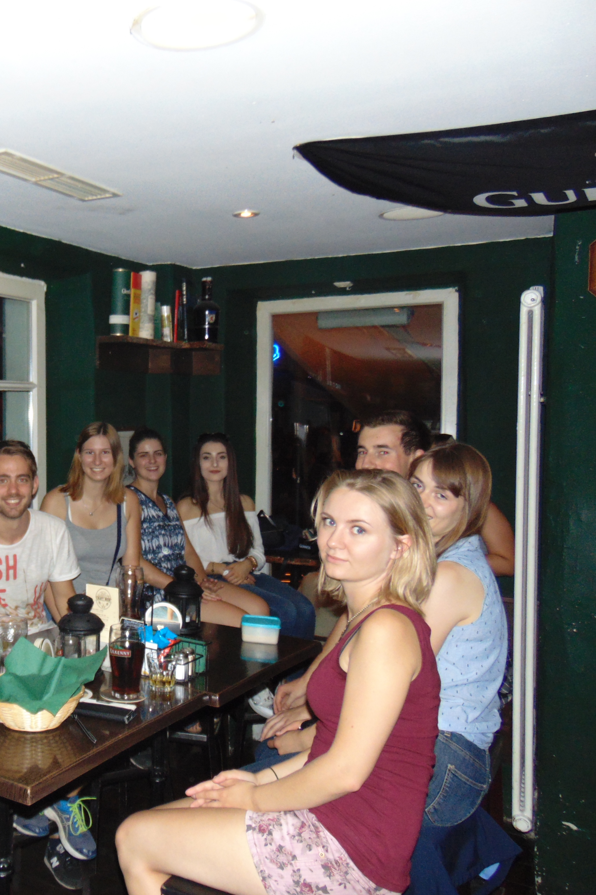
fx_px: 869
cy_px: 451
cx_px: 9
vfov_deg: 54.4
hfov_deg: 34.6
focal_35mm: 35
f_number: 3
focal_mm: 4.5
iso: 200
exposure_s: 1/30
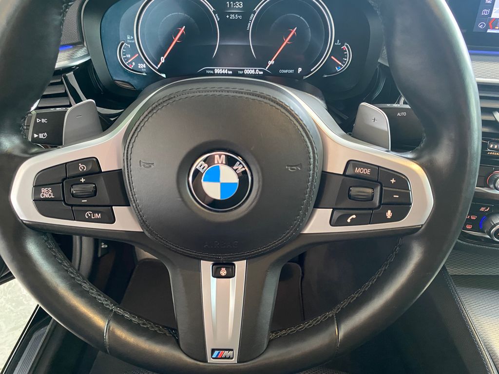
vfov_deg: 53.1
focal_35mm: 26
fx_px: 375
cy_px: 187
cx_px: 250
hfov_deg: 67.3
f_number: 1.8
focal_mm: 4.25
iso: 400
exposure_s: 1/32
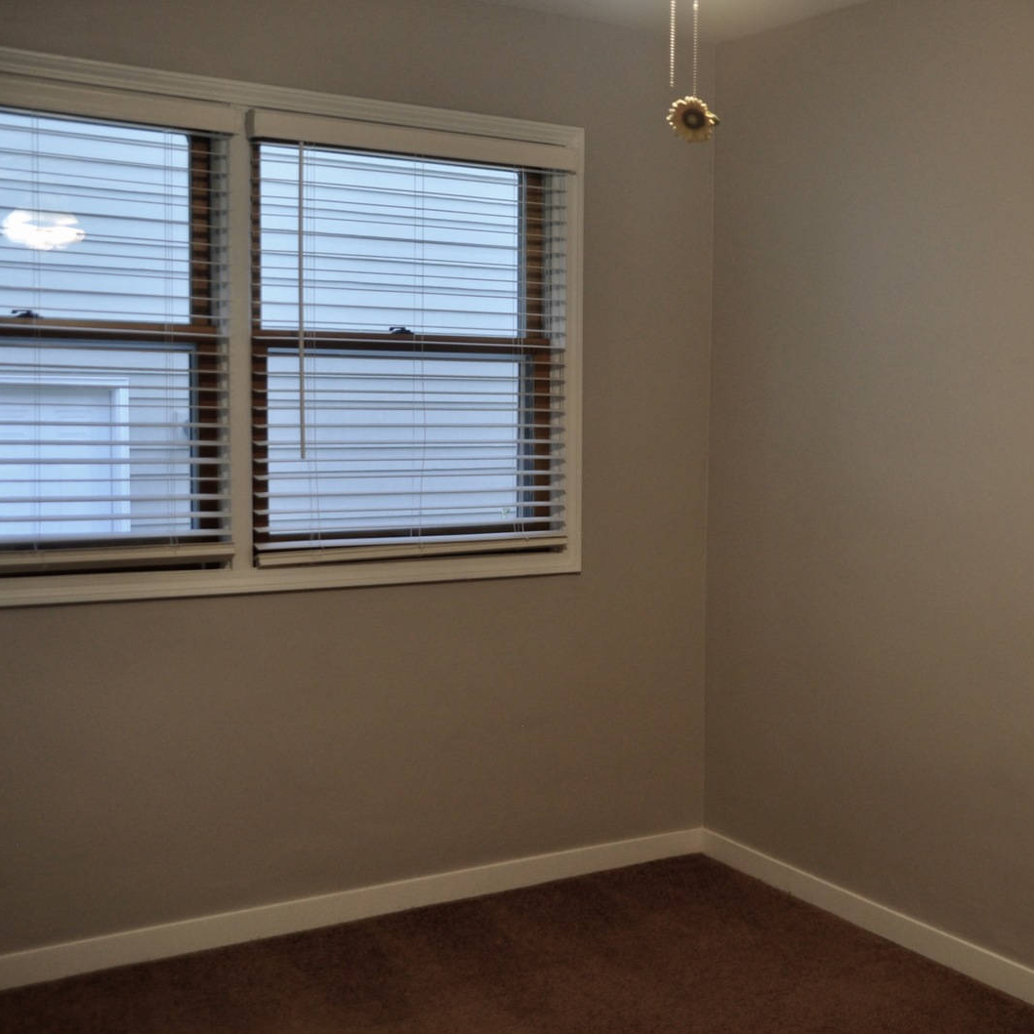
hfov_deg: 38.8
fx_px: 1453
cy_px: 512
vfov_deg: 39.2
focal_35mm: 43
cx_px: 682
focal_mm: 22
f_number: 4
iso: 400
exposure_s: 1/60
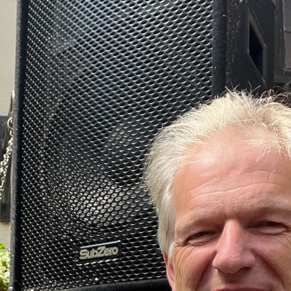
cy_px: 351
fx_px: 704
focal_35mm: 74
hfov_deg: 22.8
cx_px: 29
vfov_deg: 21.6
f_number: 2.2
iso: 50
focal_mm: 2.71
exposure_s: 1/154
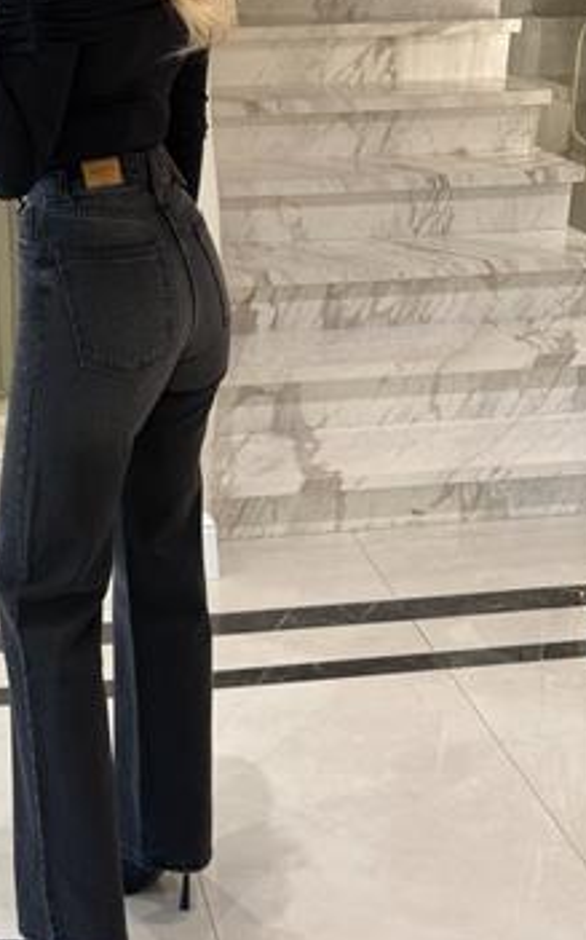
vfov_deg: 35.1
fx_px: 1484
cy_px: 474
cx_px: 193
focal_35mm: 58
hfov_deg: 22.2
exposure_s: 1/50
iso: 160
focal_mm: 6.76
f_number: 1.78
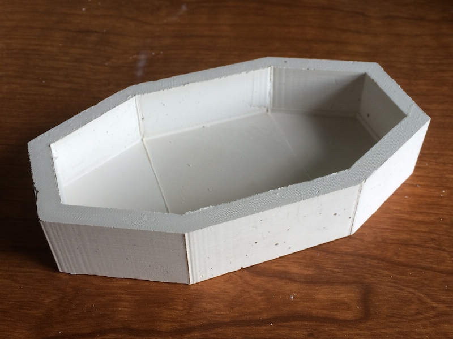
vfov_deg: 46.8
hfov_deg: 60.0
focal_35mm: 30
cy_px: 170
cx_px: 226
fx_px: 392
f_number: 2.2
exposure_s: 1/40
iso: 40
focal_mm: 4.12
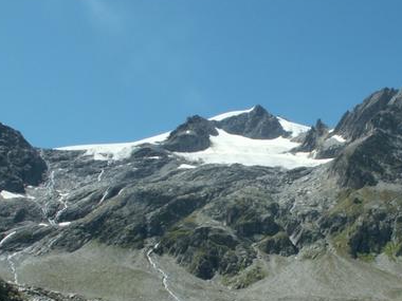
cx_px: 261
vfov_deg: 24.6
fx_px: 685
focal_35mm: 59
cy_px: 222
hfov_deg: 32.5
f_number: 8
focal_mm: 5.86
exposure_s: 1/125
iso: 50
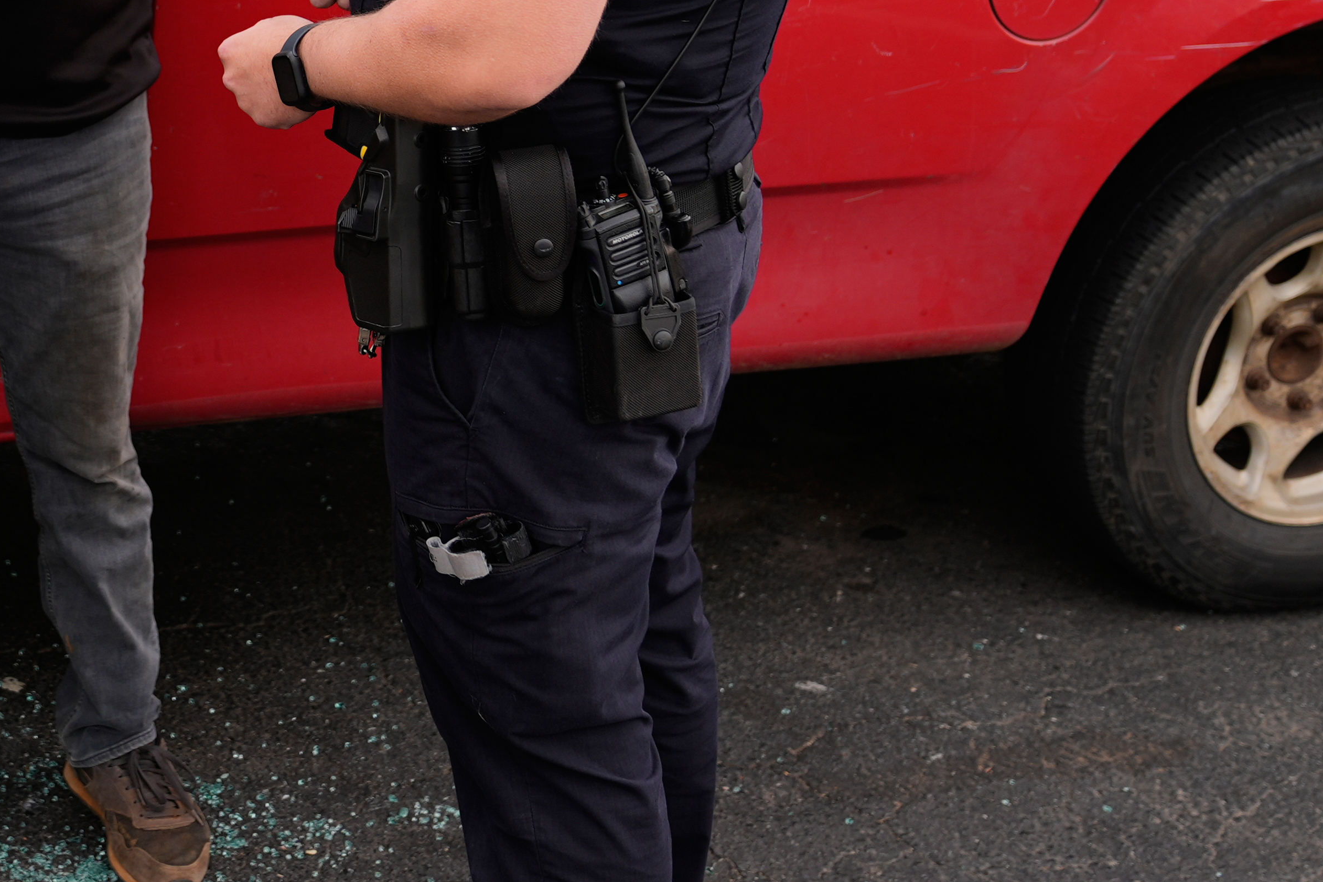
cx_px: 90
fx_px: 2205
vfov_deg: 21.9
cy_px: 36
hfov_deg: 31.6
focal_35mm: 60
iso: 160
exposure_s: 1/640
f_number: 2.8
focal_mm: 24
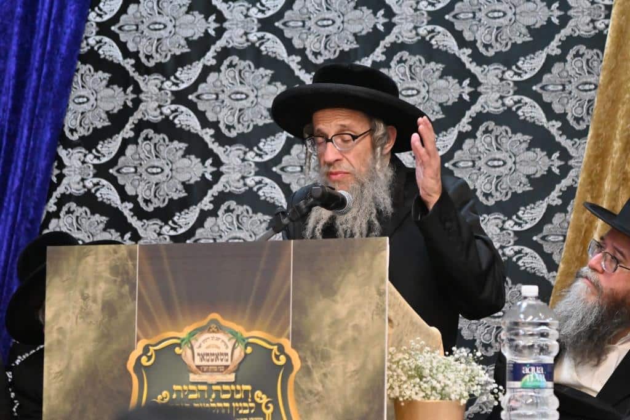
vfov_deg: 7.6
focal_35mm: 180
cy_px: 210
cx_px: 315
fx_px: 3149
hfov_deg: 11.4
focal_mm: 120
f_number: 4
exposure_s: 1/160
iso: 1600
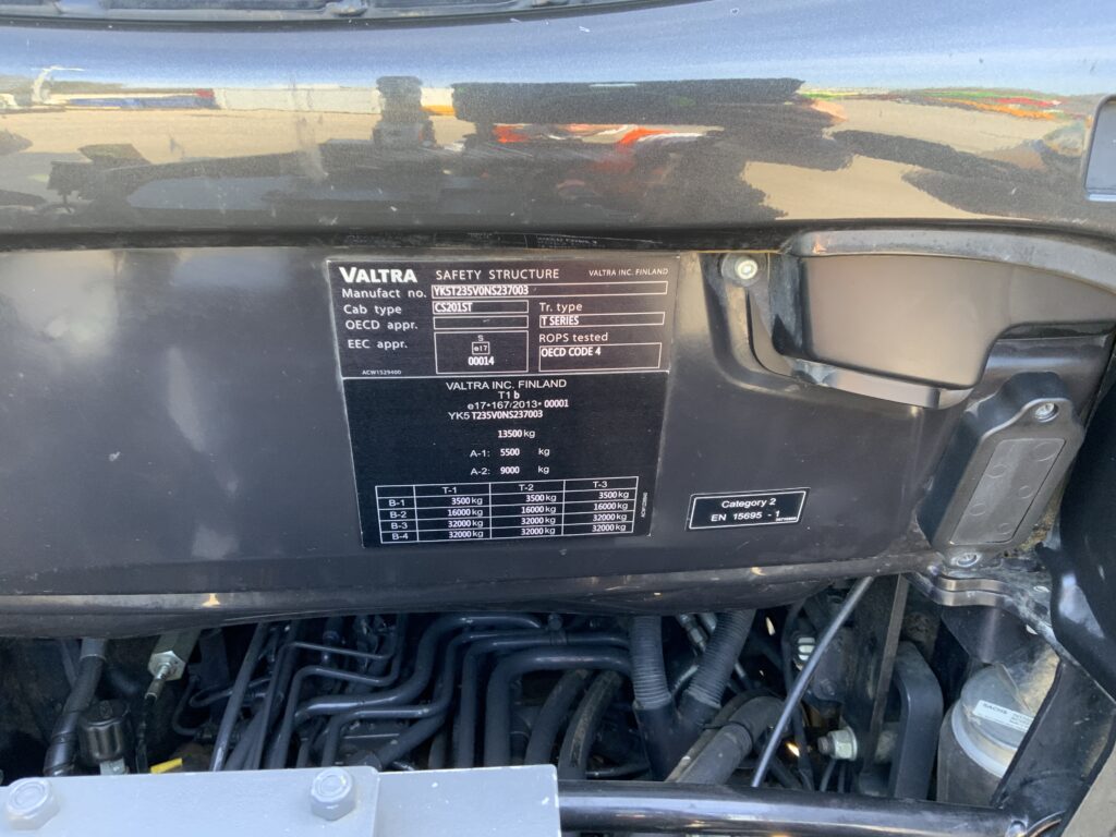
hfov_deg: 61.7
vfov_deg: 48.2
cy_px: 418
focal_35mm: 29
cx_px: 558
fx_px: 935
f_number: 1.8
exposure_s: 1/85
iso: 64
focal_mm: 3
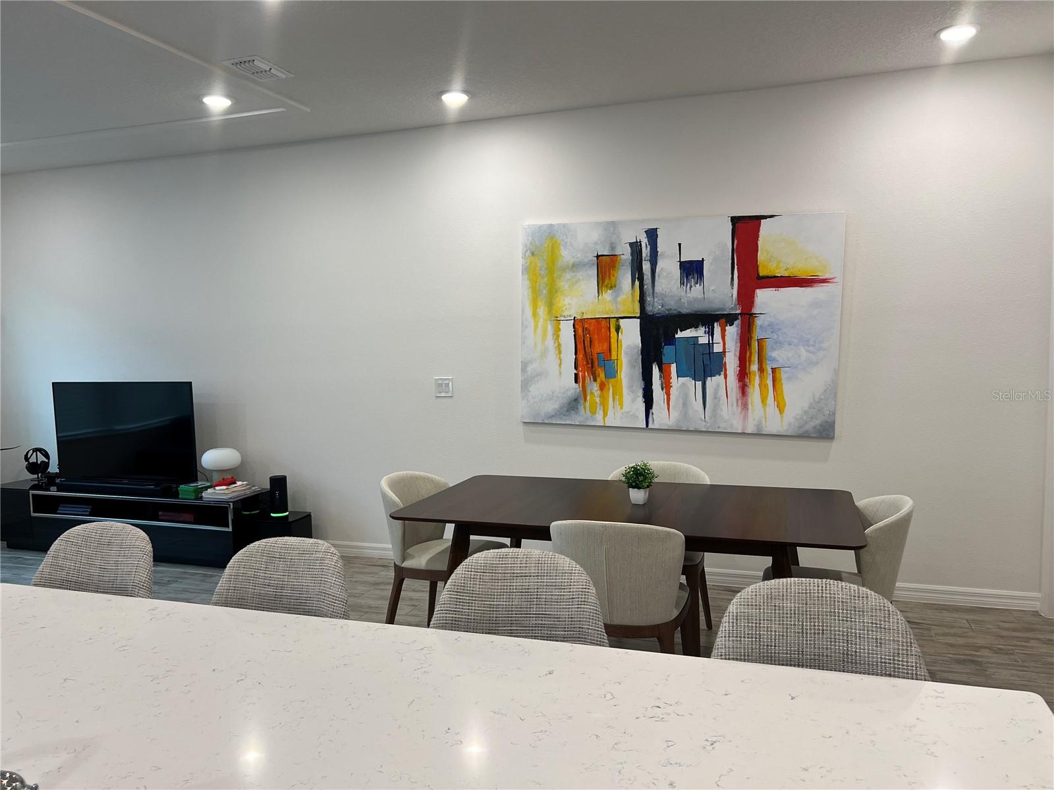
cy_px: 395
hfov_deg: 67.3
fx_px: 792
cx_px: 527
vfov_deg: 53.1
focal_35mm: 26
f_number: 1.5
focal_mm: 5.7
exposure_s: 1/120
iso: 80
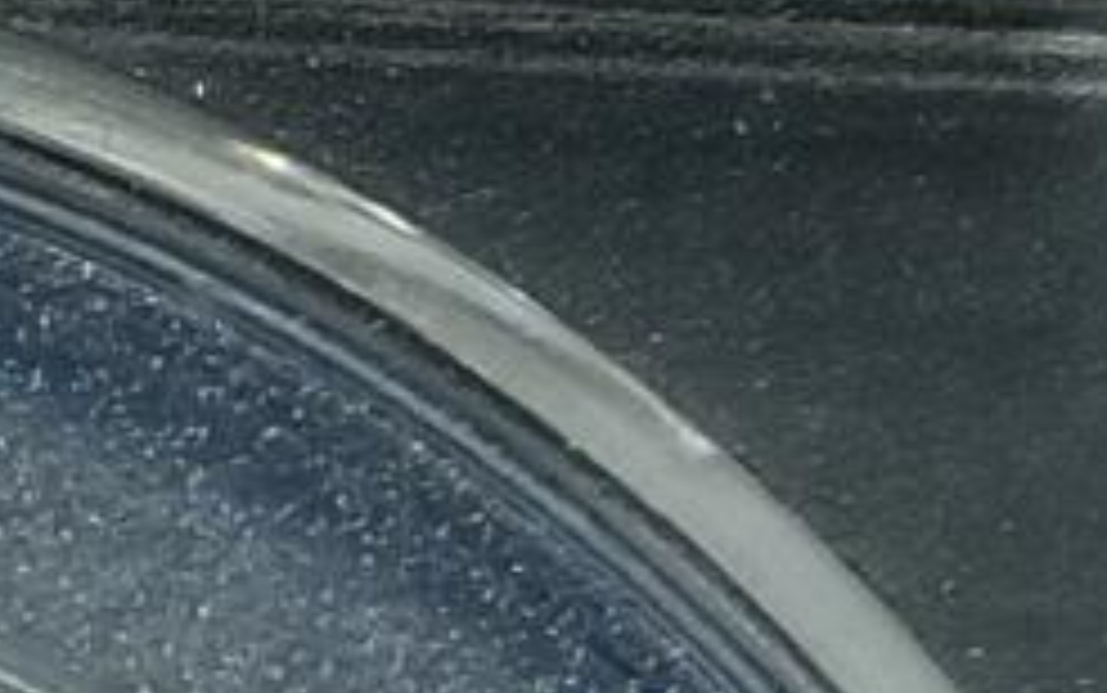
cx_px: -400
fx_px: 12858
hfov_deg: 4.9
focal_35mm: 426
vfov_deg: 3.1
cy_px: 1058
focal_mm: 6.67
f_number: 1.9
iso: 100
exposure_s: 1/100
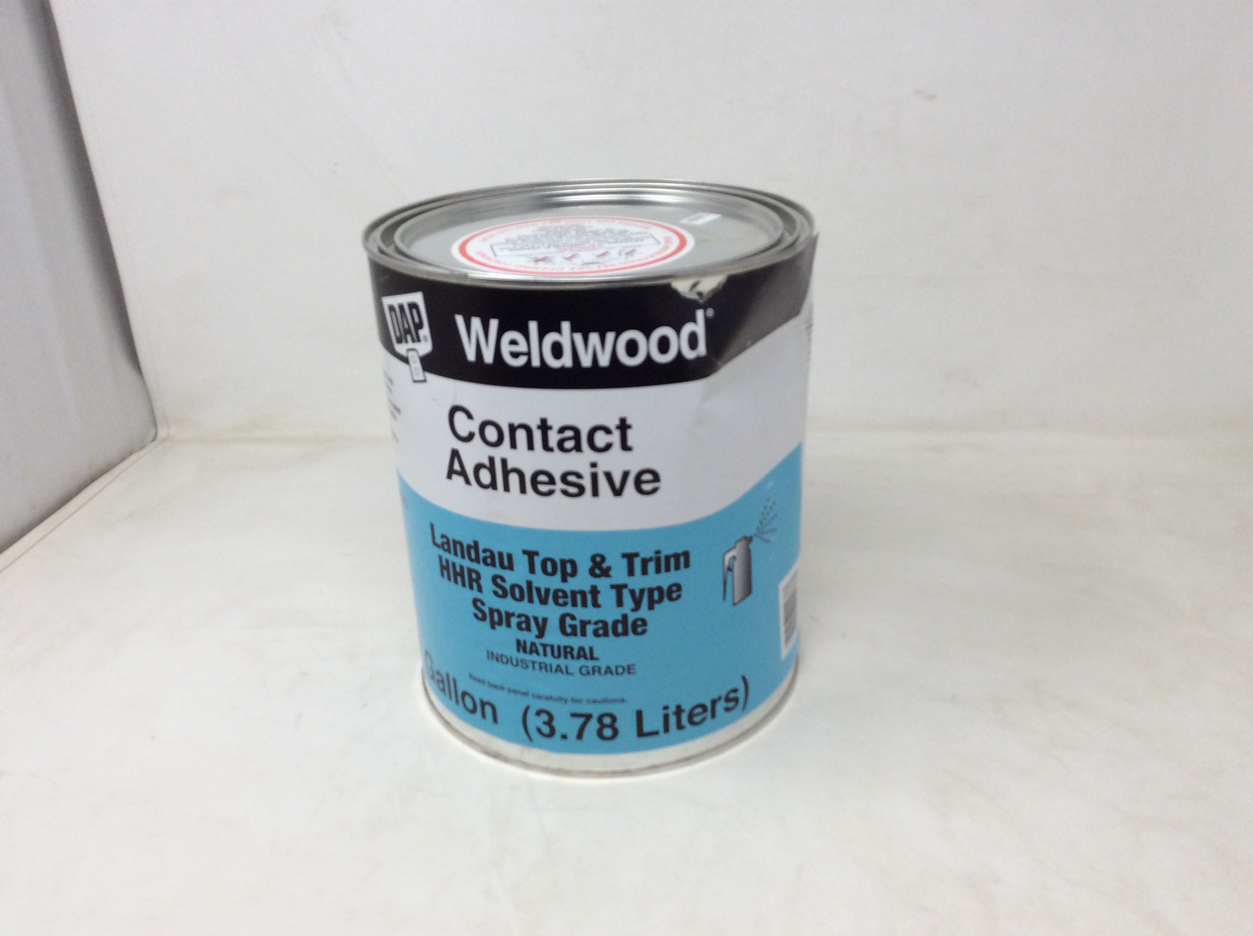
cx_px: 626
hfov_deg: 56.9
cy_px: 468
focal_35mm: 32
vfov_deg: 44.1
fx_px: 1157
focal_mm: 3.3
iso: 40
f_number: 2.4
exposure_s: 1/120
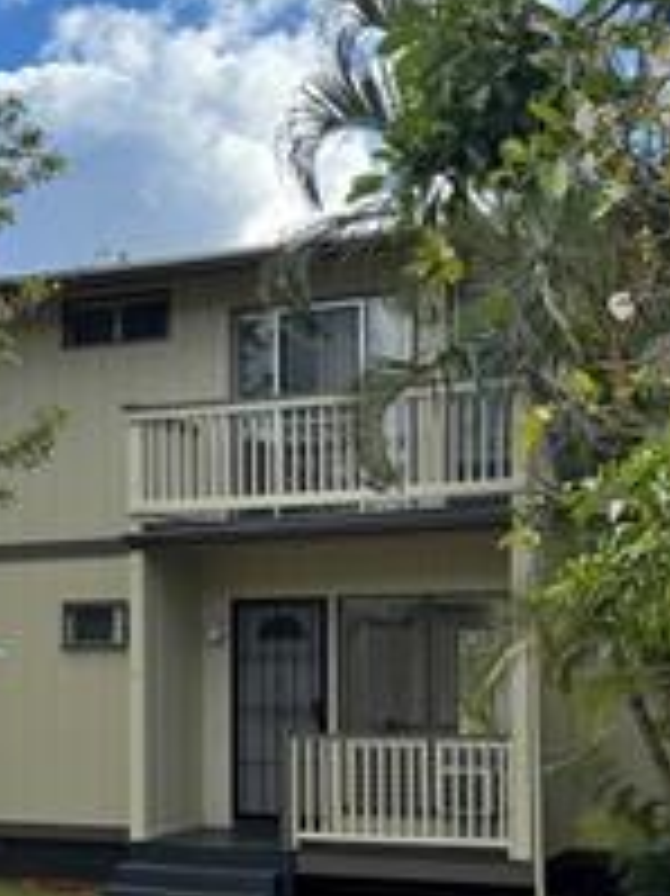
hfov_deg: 25.1
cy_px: 621
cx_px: 256
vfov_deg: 32.9
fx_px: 1498
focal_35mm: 58
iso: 80
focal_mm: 6.76
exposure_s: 1/1721
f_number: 1.78
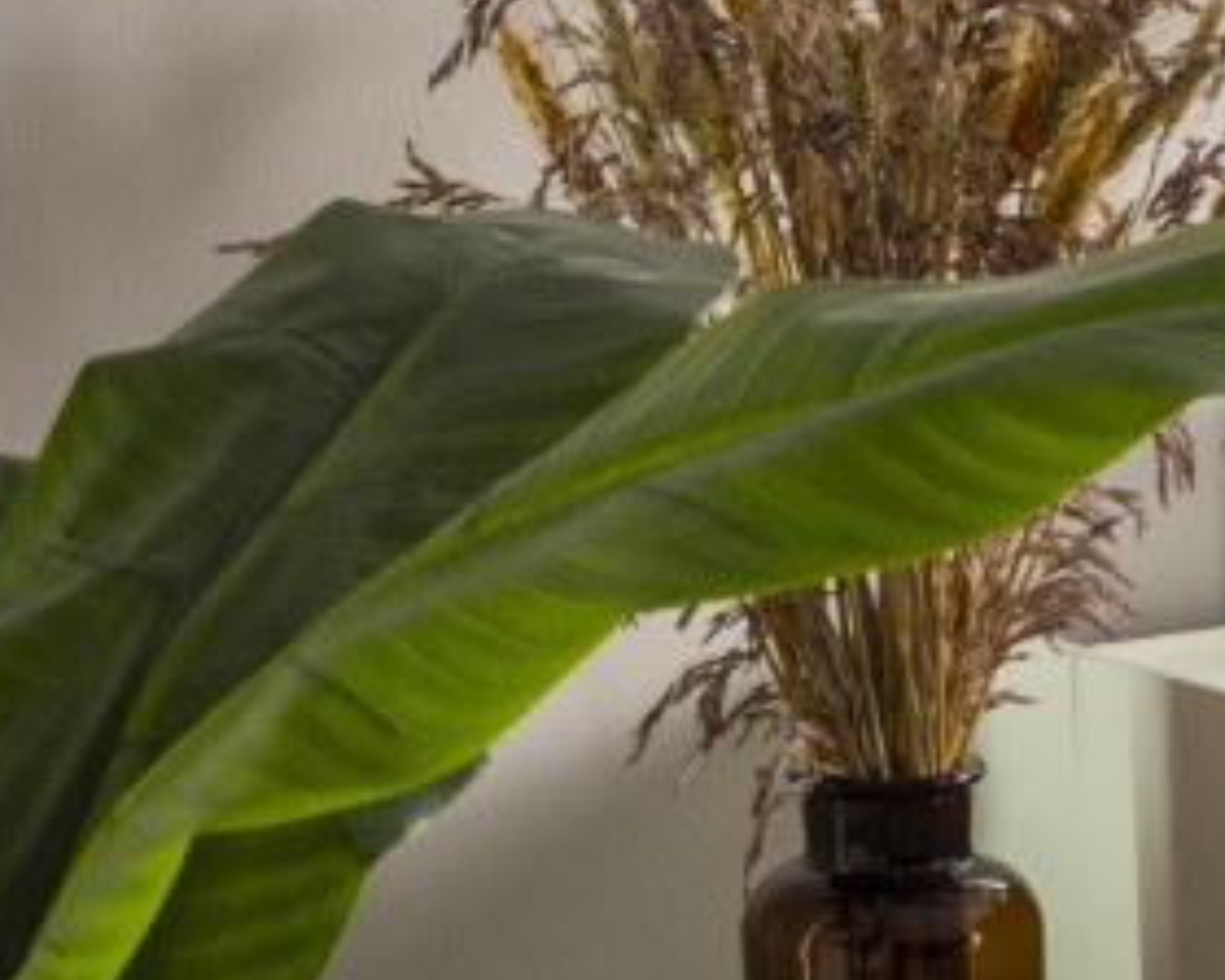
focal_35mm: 250
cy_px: 1247
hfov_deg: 7.5
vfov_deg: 6.1
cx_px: 2231
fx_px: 9064
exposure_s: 1/1.25
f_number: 11
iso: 100
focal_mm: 46
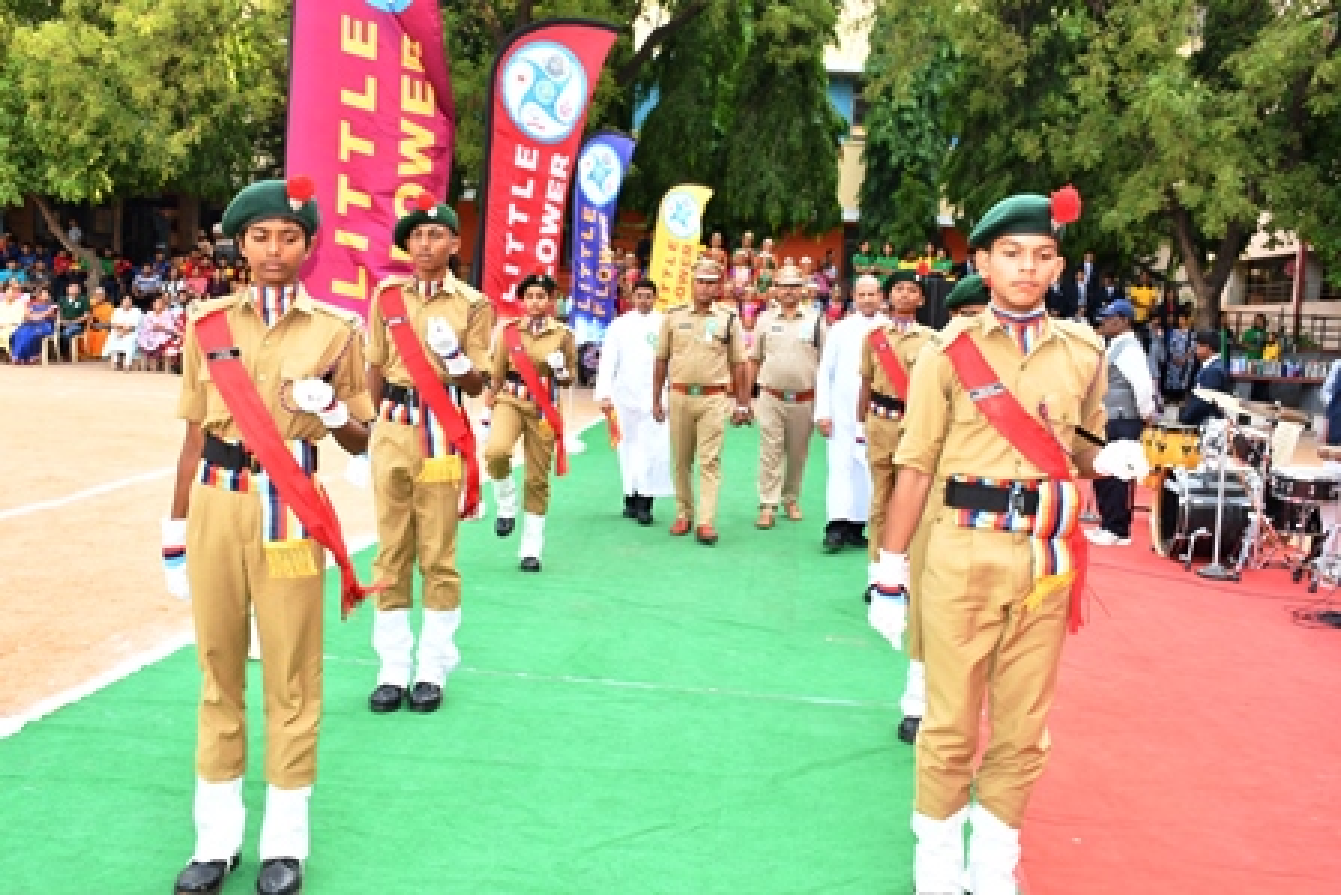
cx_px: 670
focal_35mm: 36
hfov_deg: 53.1
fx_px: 1341
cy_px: 448
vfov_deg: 36.9
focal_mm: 24
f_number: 6.3
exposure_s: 1/160
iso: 500
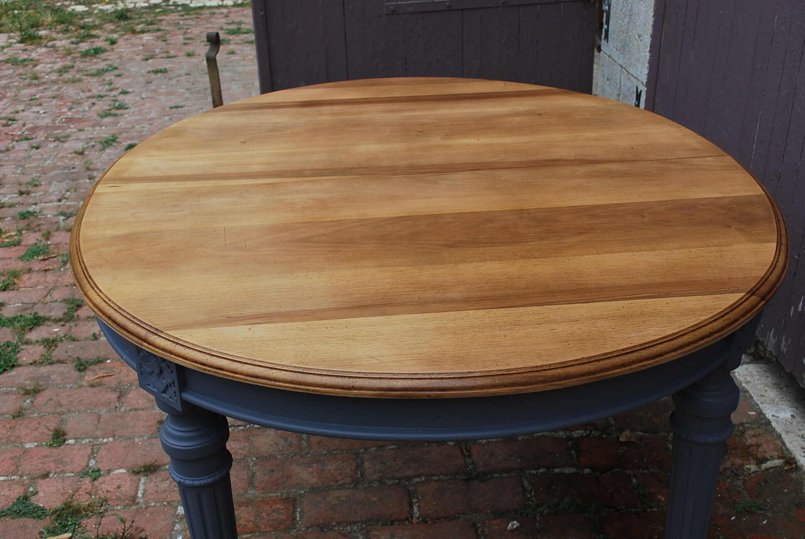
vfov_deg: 32.0
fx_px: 940
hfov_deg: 46.3
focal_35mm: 42
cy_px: 270
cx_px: 402
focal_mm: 28
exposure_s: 1/160
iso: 100
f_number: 6.3
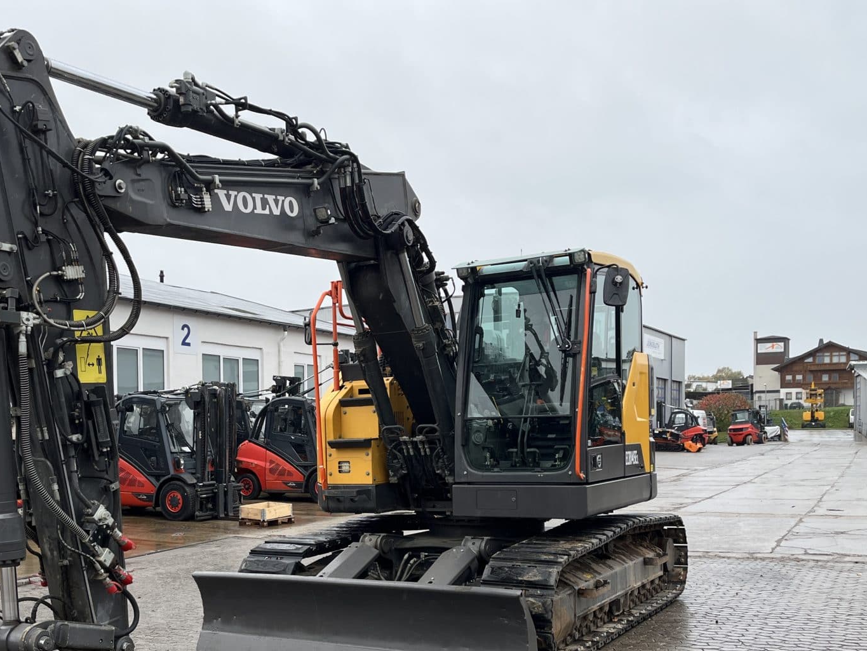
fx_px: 977
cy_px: 458
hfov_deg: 47.6
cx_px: 343
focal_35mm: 39
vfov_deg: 36.3
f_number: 1.6
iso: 50
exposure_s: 1/642
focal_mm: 5.1
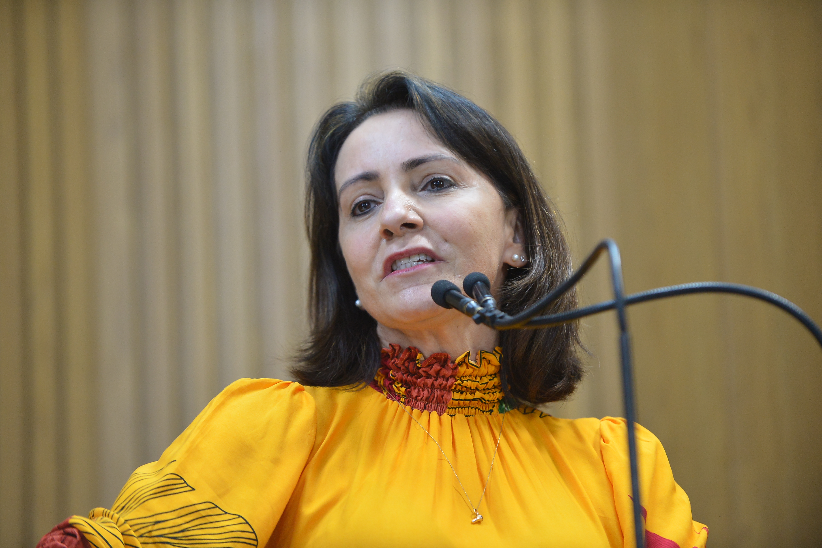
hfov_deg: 12.0
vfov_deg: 8.0
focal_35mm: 171
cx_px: 409
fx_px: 3904
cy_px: 274
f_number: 2.8
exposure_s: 1/250
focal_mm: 170
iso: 3200
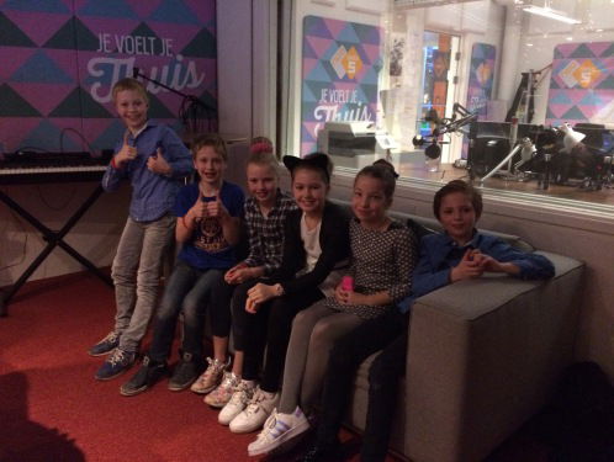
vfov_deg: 48.3
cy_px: 231
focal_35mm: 29
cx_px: 307
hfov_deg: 61.6
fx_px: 515
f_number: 2.2
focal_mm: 4.15
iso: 500
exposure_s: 1/17
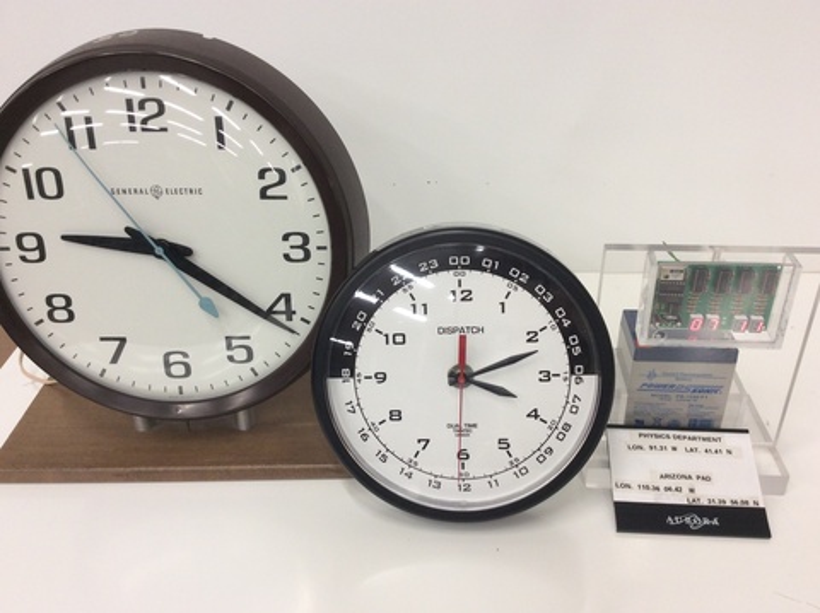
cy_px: 306
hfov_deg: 56.9
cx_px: 410
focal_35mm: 32
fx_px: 757
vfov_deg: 44.1
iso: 64
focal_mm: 3.3
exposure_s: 1/24
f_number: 2.4
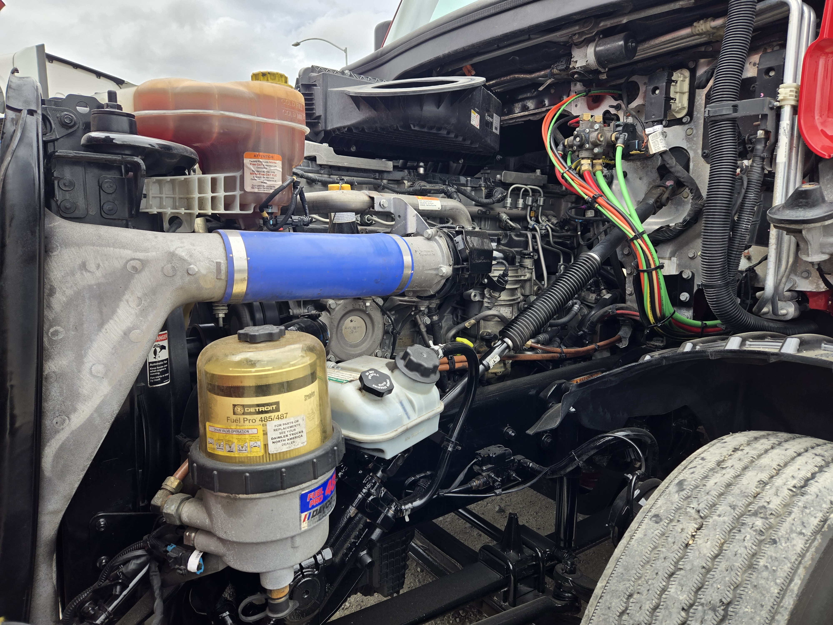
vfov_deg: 58.9
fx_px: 553
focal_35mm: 23
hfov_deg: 73.9
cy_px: 312
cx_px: 416
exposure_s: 1/420
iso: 25
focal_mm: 5.4
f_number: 1.8
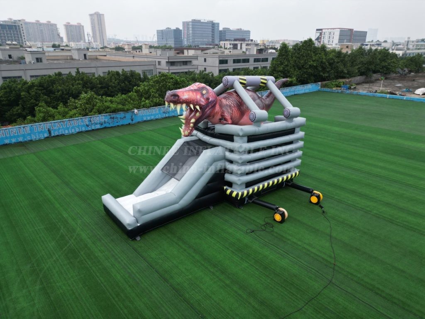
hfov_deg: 71.6
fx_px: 295
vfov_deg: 56.8
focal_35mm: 24
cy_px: 160
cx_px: 212
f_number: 1.7
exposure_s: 1/2000
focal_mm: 6.72
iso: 130
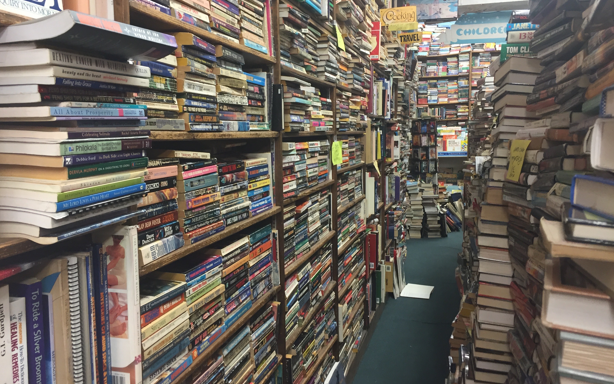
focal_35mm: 31
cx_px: 306
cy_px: 173
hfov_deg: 61.2
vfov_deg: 40.6
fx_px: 519
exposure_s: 1/30
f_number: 2.2
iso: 80
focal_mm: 4.15
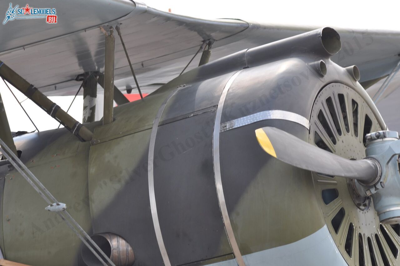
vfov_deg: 4.4
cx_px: 200
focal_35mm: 315
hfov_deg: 6.5
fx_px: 3496
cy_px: 133
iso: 200
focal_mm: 210
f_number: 8
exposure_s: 1/160
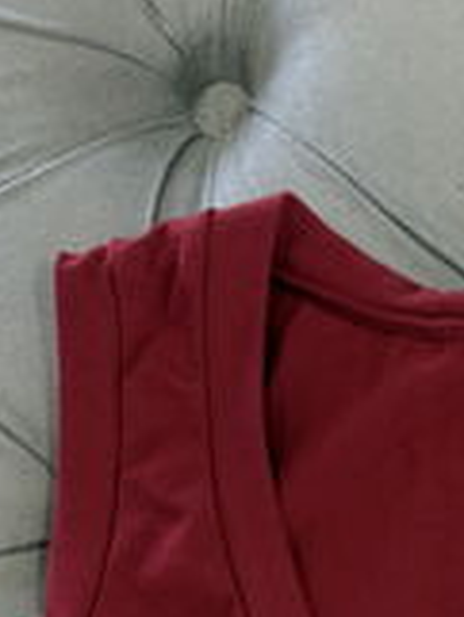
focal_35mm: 86
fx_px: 1535
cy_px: 826
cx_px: 445
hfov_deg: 16.9
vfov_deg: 20.5
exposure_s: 1/50
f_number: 1.6
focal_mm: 5.96
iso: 125
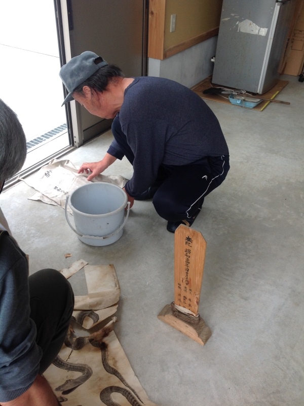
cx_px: 152
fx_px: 410
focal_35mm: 35
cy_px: 203
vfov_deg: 52.6
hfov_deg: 40.7
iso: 50
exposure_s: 1/204
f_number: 2.4
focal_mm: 4.3
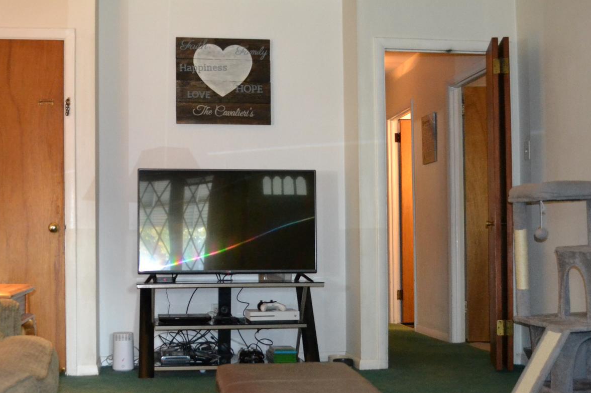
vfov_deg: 28.6
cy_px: 213
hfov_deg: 41.8
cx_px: 250
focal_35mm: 47
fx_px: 771
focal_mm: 18
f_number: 3.5
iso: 2000
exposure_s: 1/60
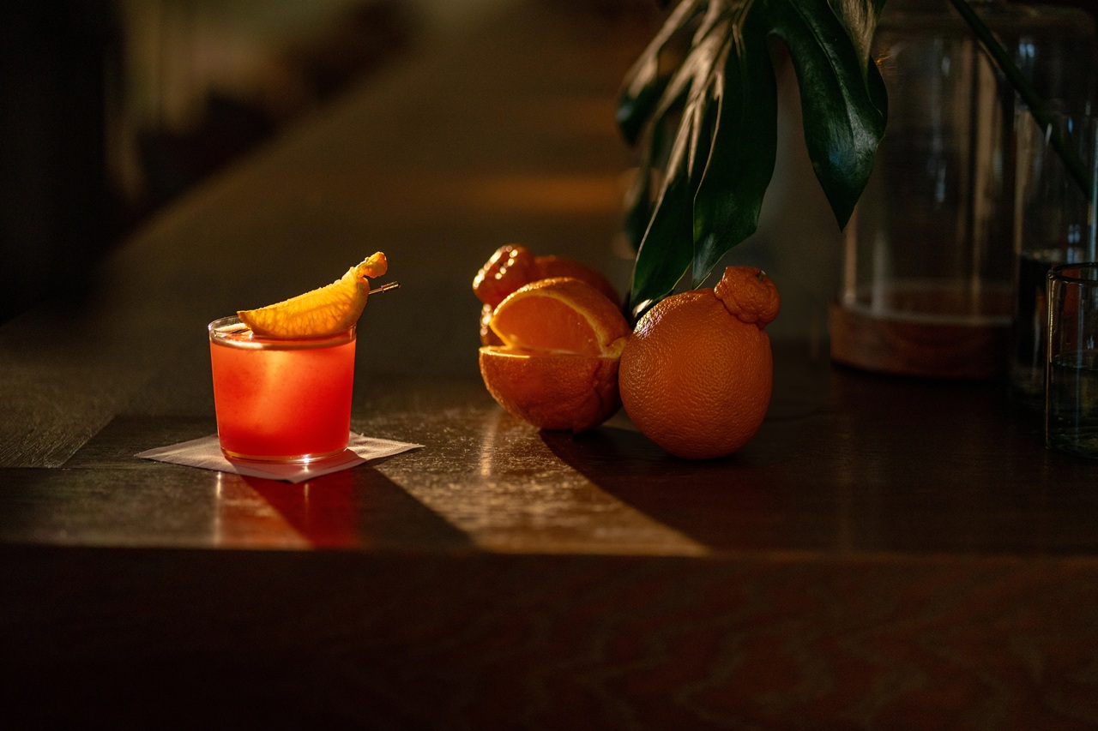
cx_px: 549
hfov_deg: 23.9
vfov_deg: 16.1
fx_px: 2592
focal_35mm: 85
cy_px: 366
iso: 2000
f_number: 1.8
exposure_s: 1/3200
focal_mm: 85
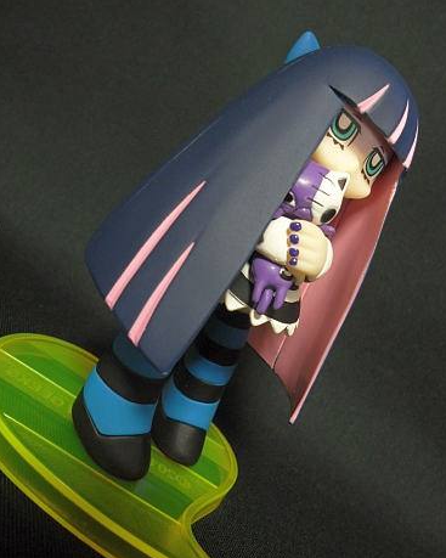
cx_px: 223
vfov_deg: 52.8
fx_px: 561
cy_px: 301
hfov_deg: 43.3
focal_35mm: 34
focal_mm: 5.8
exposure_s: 1/5
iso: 200
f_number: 3.5
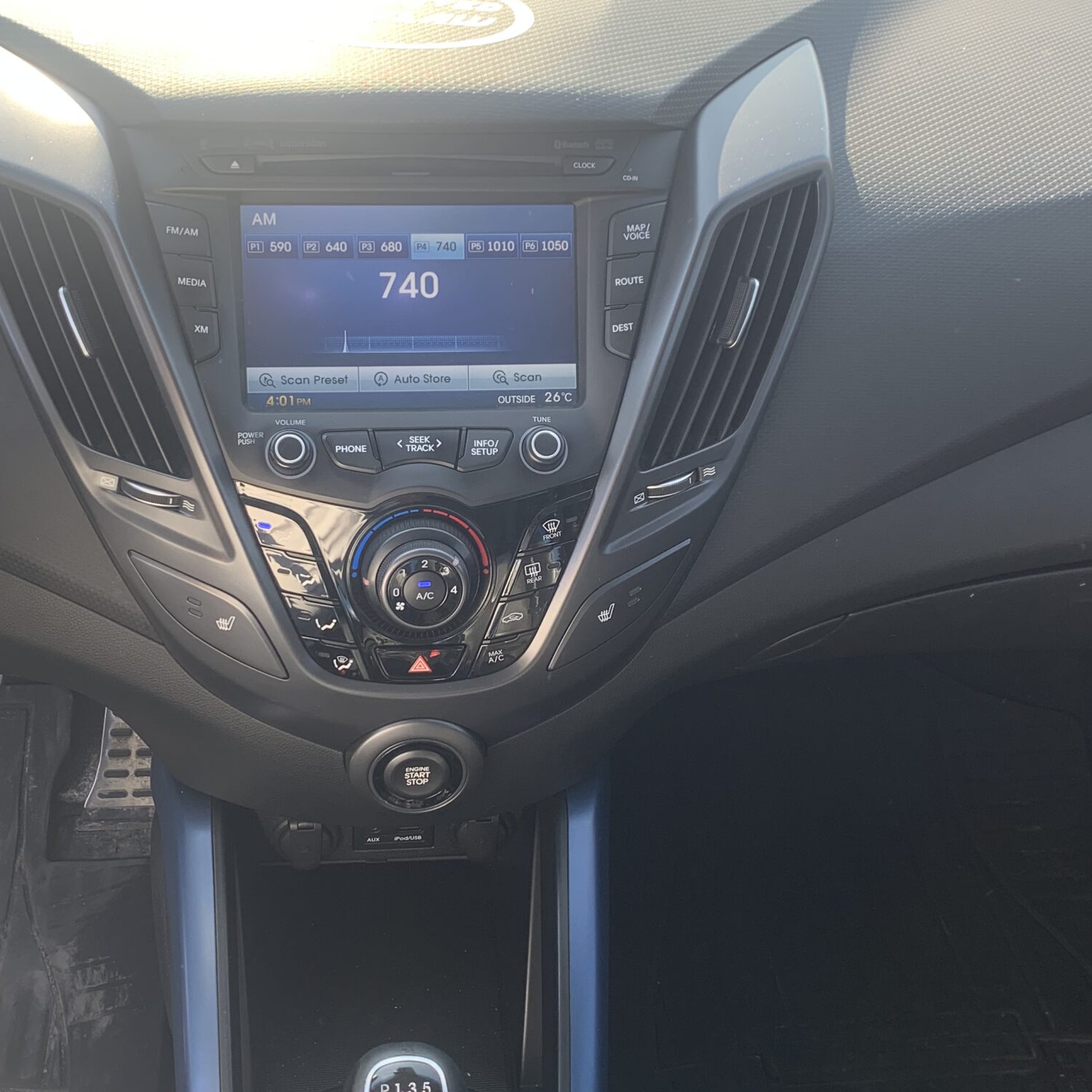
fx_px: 1392
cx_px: 424
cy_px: 604
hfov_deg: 42.6
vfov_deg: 42.8
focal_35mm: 39
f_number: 1.8
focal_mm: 4.25
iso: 25
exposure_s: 1/121
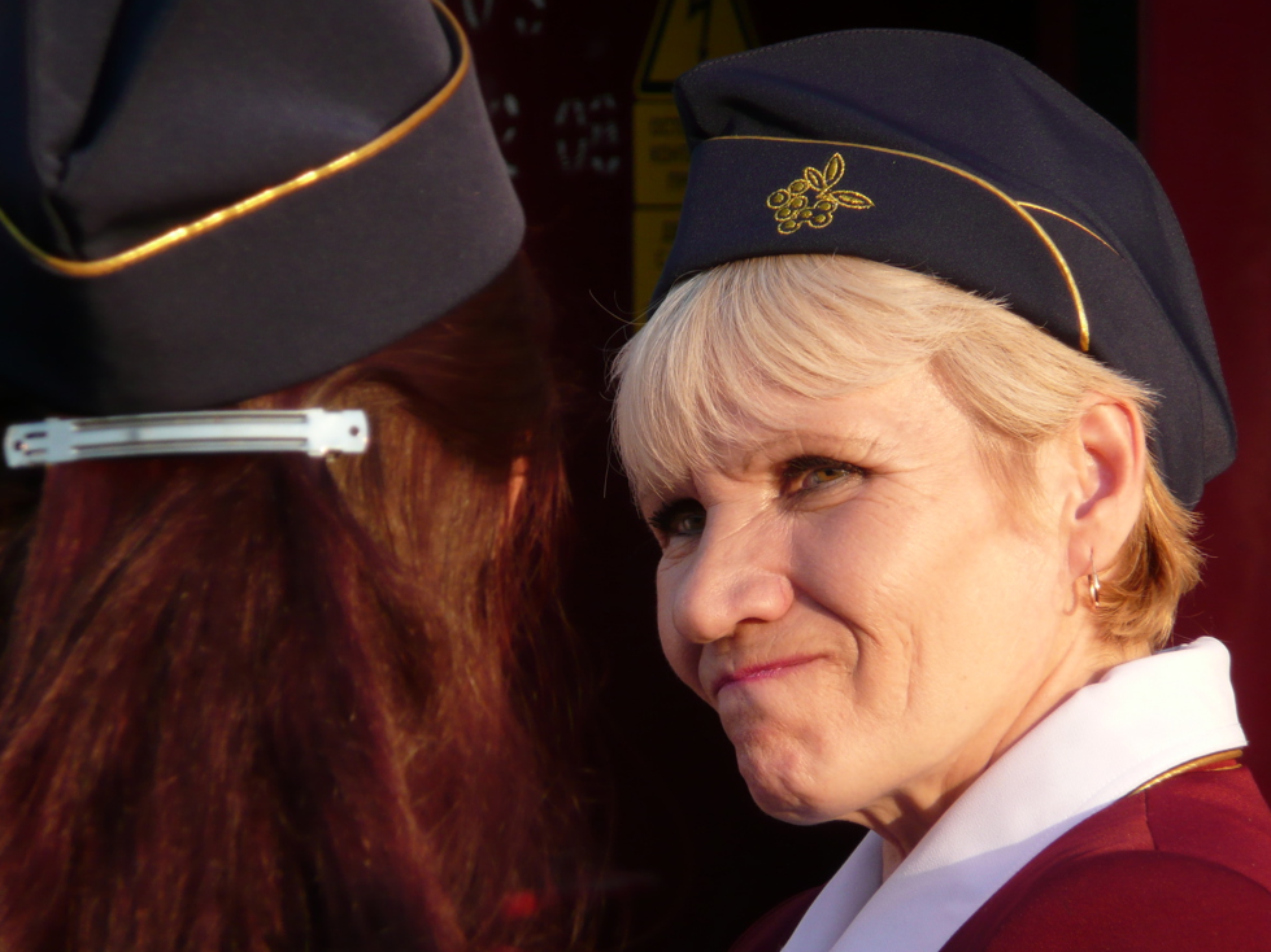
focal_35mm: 293
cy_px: 481
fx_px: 10757
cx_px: 631
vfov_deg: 5.1
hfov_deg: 6.8
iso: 100
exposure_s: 1/160
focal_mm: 46
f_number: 4.9
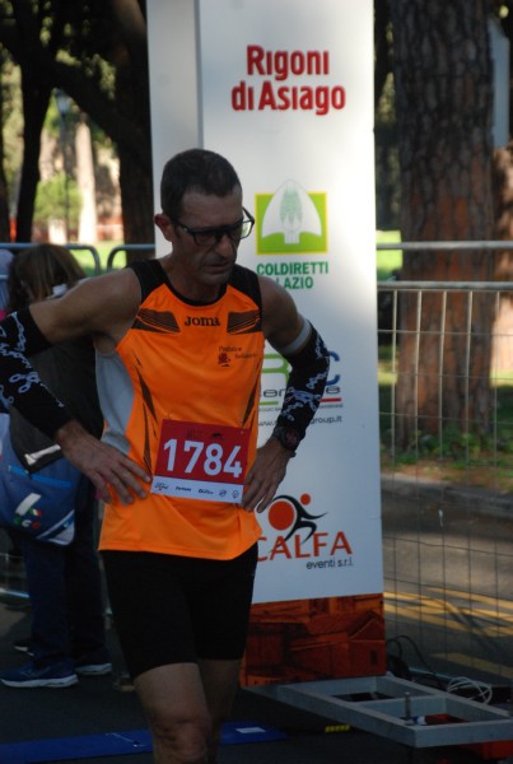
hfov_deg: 9.7
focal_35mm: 142
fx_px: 3030
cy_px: 382
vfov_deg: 14.4
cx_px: 256
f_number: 5.6
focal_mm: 95
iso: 1000
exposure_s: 1/640
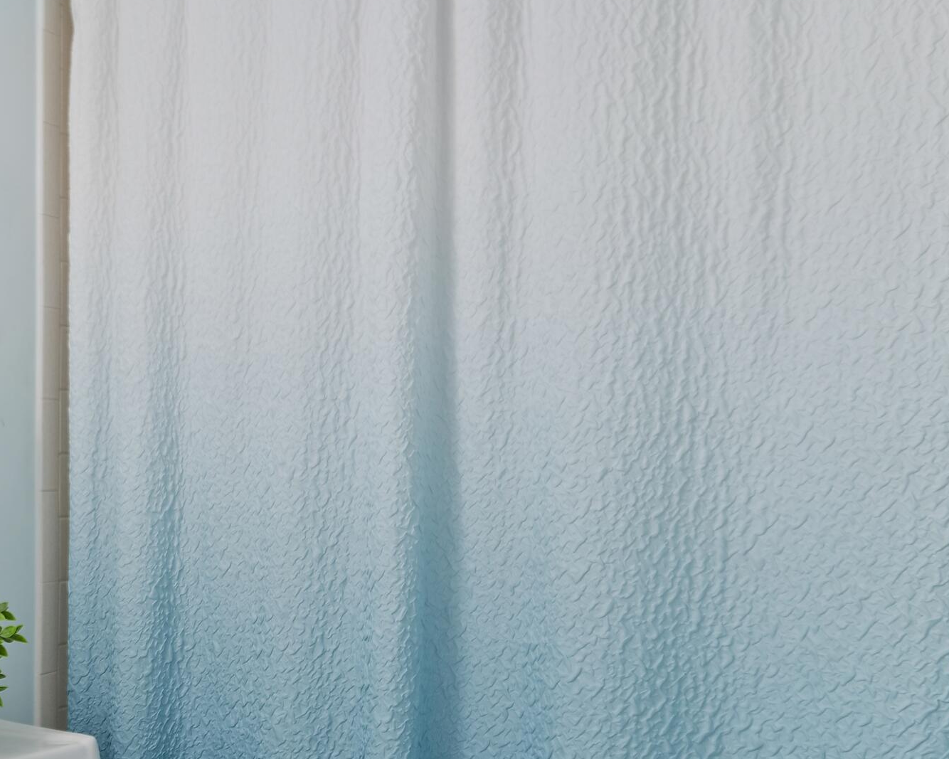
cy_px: 496
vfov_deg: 38.8
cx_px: -73
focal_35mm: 38
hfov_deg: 39.8
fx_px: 1067
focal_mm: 12
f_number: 4.8
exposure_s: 1/3
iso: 100
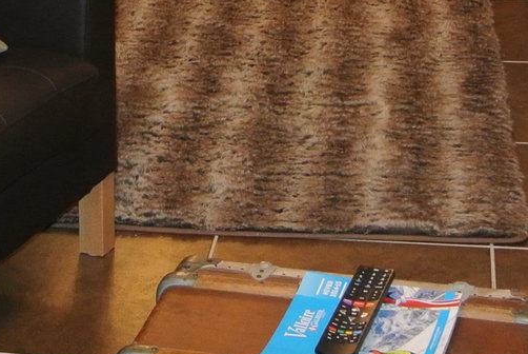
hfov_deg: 18.3
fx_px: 1630
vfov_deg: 11.6
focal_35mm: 111
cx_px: 159
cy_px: -260
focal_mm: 11
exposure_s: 1/60
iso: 800
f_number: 3.5
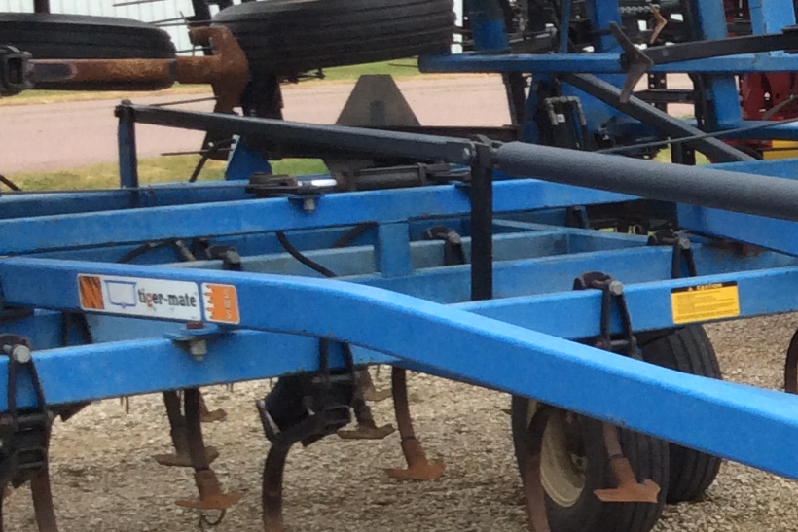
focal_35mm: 105
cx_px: 1045
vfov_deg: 12.9
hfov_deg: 18.1
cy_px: 526
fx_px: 2328
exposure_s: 1/266
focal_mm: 3.3
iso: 32
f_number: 2.4
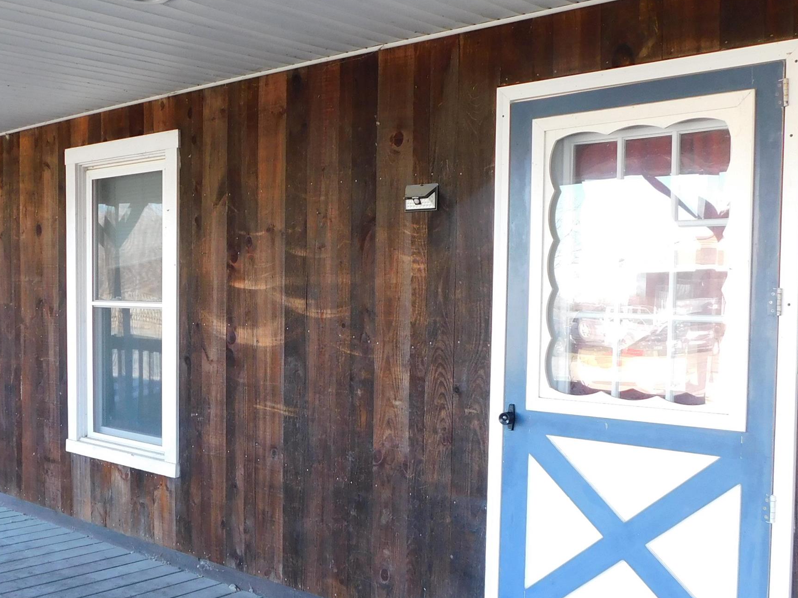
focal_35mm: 41
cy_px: 327
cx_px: 255
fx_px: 945
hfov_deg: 45.0
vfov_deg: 35.1
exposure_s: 1/60
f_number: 3
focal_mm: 4
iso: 125
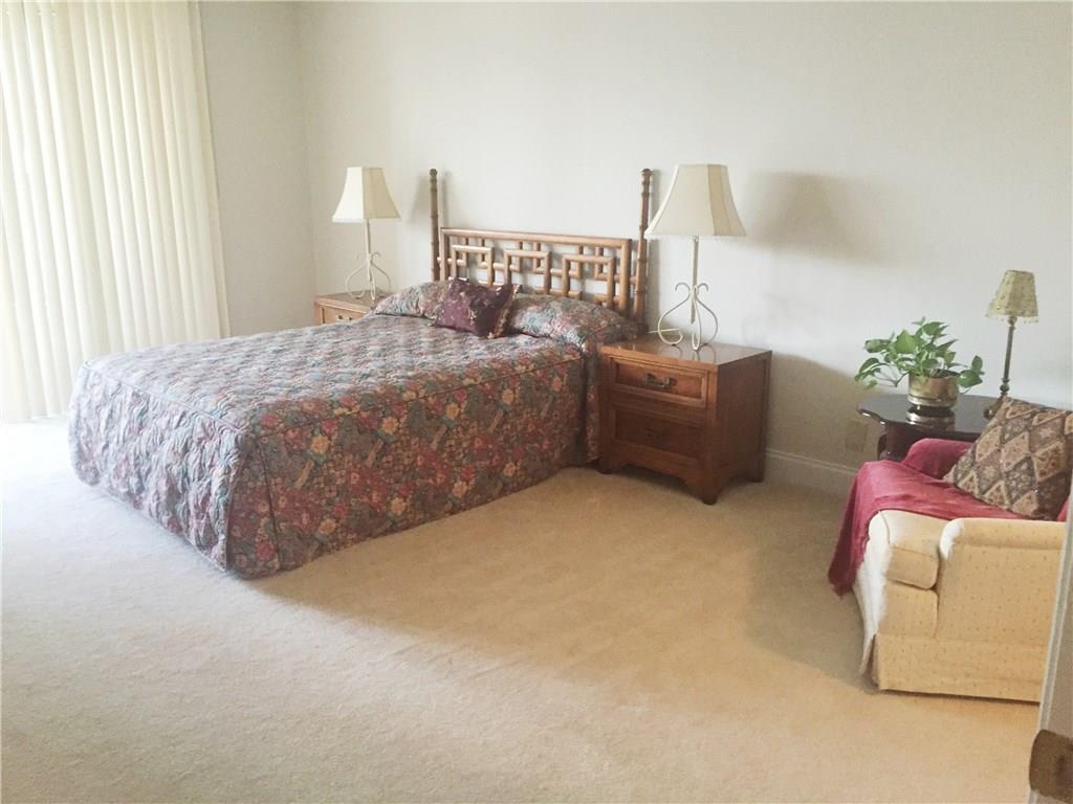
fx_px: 899
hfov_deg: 61.7
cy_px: 402
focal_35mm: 29
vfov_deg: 48.2
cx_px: 536
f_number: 2.2
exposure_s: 1/30
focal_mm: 4.15
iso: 250
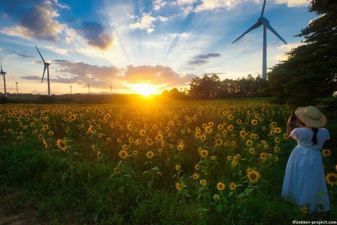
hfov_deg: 81.2
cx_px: 168
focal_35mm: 21
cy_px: 112
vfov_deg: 59.5
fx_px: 197
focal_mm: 13.8
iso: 200
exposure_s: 1/30
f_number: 11
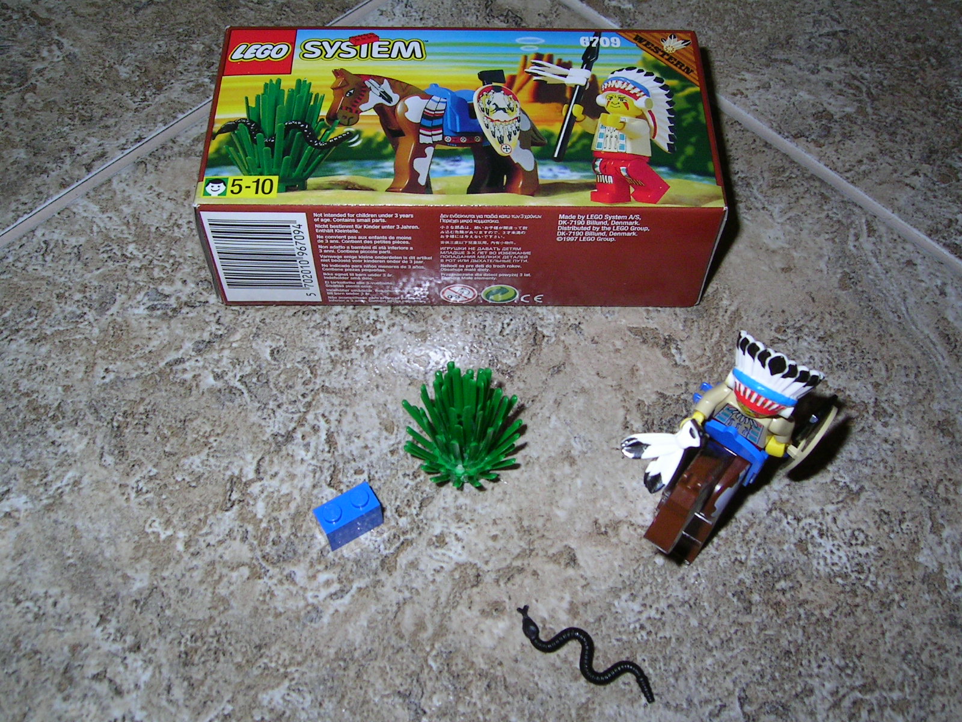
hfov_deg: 51.4
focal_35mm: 36
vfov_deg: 39.7
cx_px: 481
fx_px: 1000
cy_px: 361
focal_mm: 5.6
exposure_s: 1/30
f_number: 4.8
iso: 100
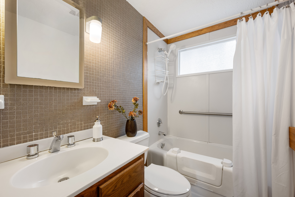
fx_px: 115
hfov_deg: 104.3
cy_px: 98
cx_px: 148
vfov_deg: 81.2
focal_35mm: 14
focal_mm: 14
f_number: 8
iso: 400
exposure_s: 1/3
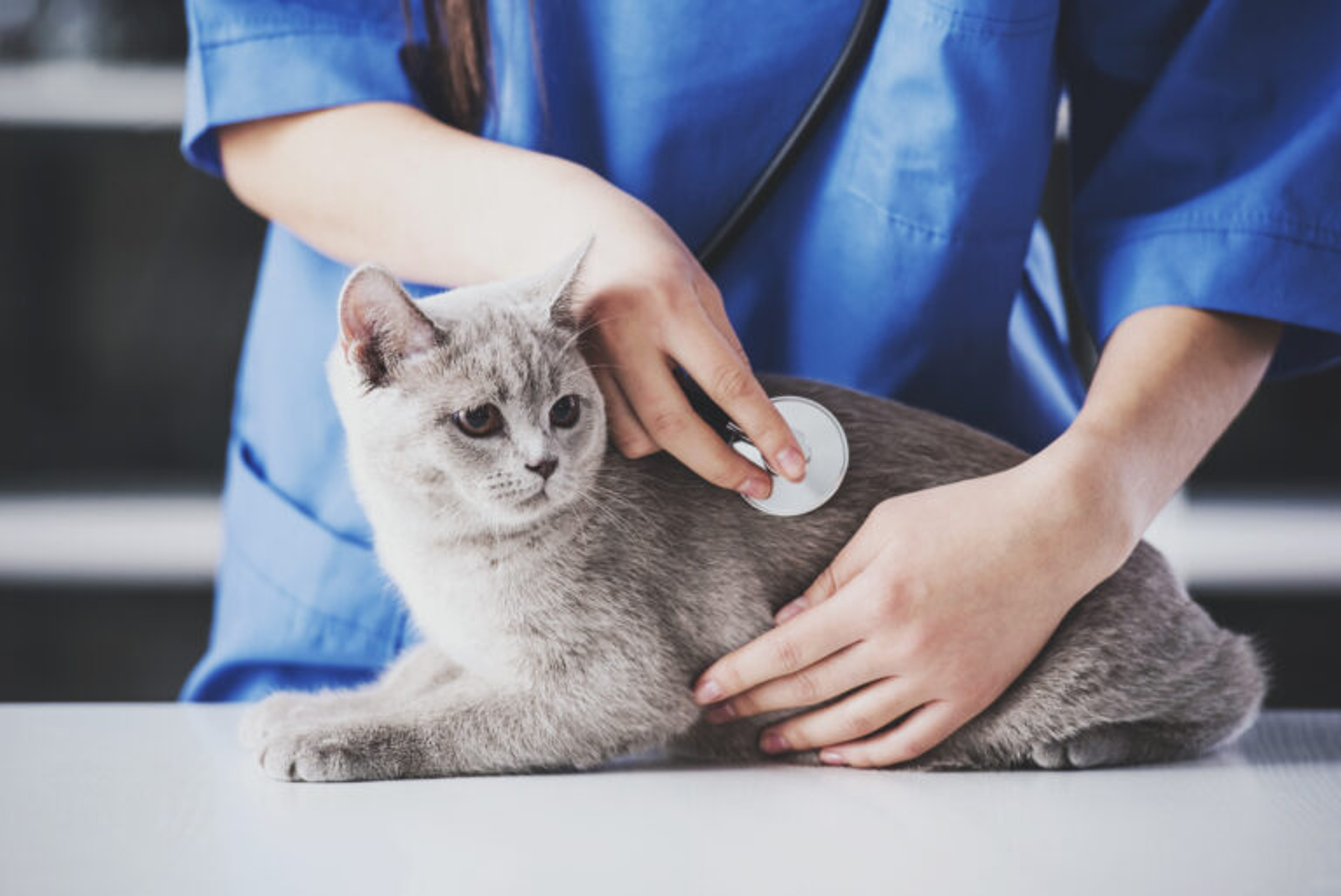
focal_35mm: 195
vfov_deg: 7.1
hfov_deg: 10.5
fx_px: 7268
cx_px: 670
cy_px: 448
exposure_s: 1/100
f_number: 4
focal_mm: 195
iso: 400
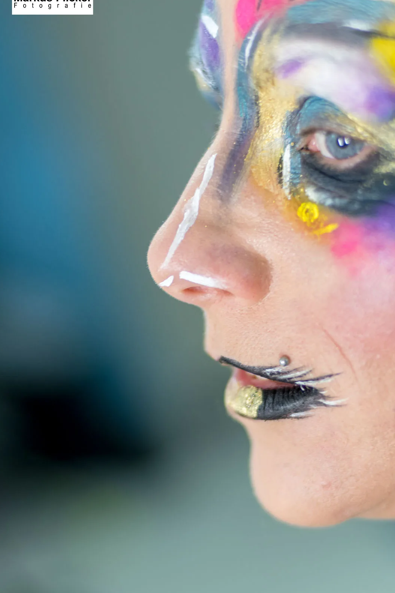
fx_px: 1497
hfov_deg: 15.0
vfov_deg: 22.4
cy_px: 333
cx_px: 237
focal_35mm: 91
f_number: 2
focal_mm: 50
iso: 400
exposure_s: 1/125
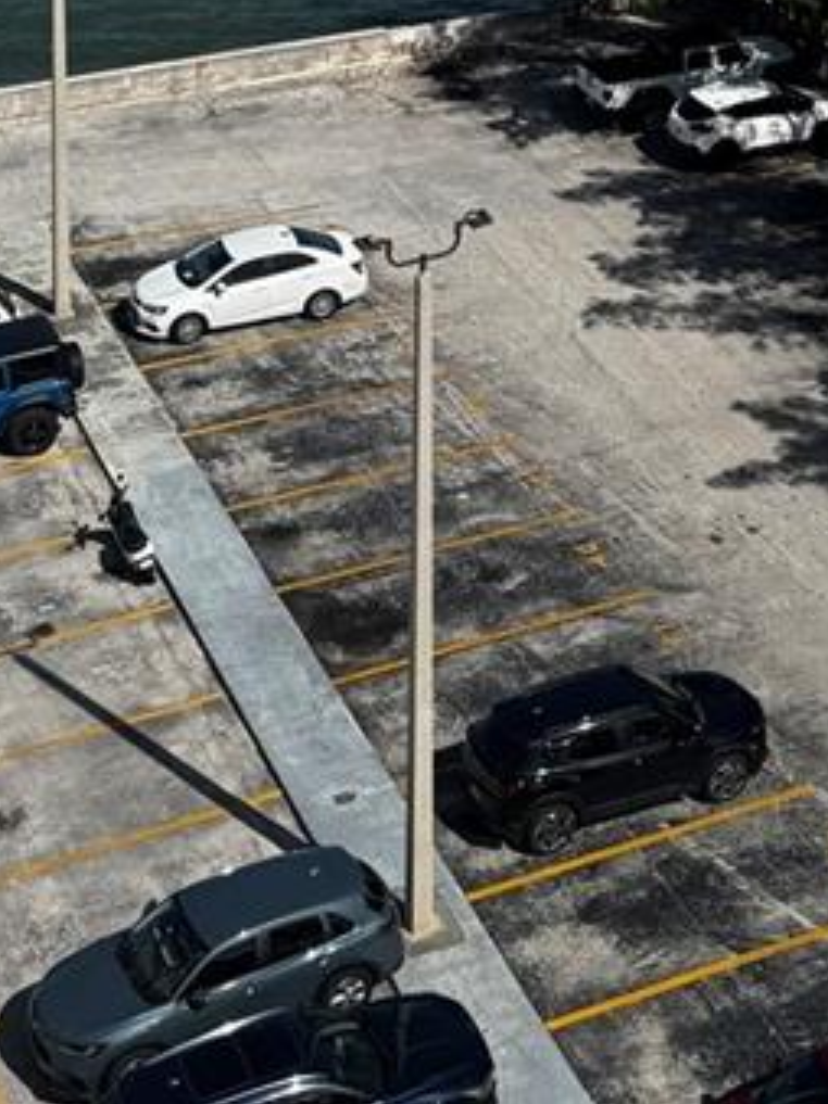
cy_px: -375
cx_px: 874
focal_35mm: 85
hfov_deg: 16.9
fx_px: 2713
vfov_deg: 20.7
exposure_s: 1/7092
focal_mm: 6.76
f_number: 1.78
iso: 80
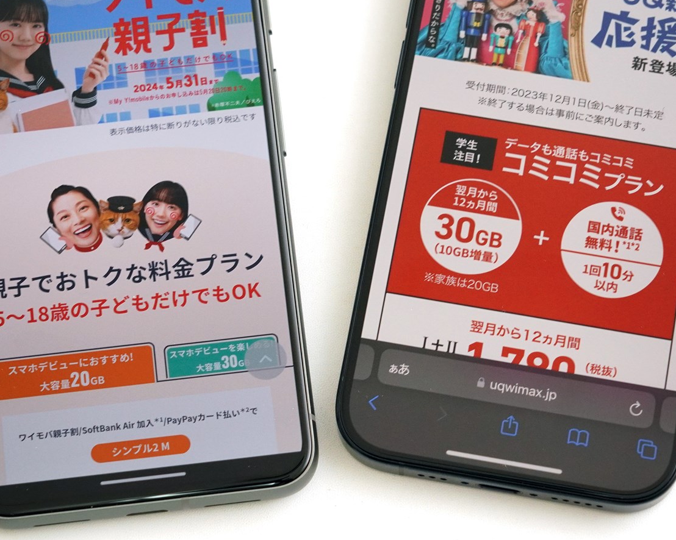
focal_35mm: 122
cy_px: 179
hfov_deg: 15.8
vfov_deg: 12.6
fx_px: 2440
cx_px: 322
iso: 1000
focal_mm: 50
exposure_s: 1/100
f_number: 7.1
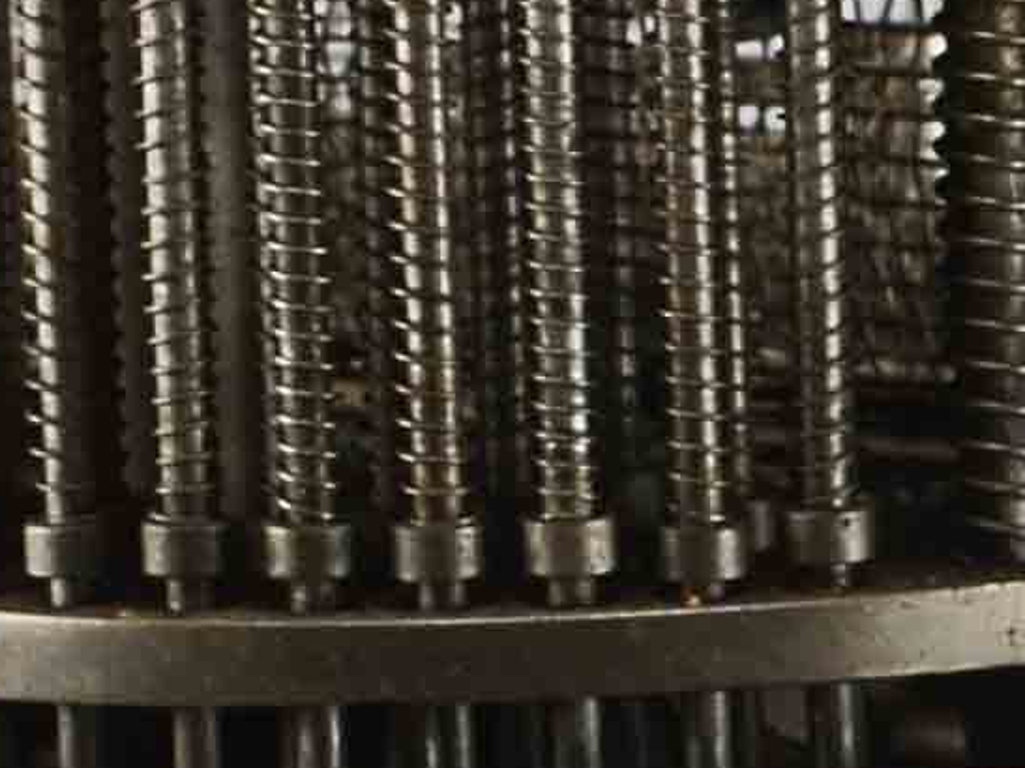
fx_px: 15365
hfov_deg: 3.8
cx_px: 635
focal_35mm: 519
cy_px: 706
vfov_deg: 2.9
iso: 100
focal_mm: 40
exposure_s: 1/80
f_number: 11
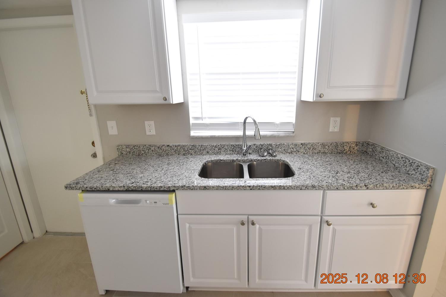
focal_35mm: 16
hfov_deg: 96.7
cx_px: 233
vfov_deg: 73.7
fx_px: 198
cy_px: 144
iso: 800
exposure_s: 1/20
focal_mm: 10
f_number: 3.5
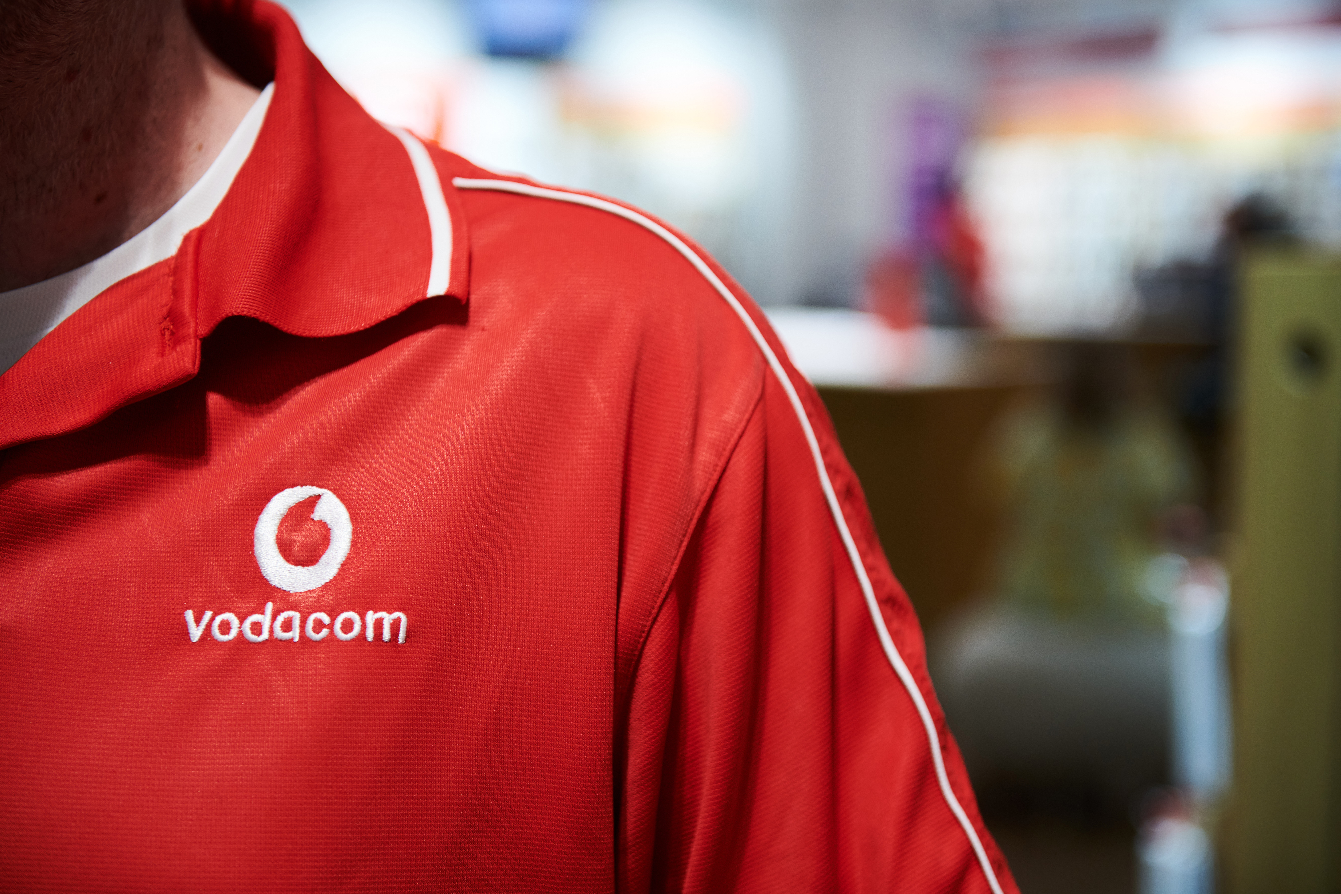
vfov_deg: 24.2
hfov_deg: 35.6
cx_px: 670
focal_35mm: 56
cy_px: 447
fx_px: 2086
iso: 800
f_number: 2.8
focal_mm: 56
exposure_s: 1/400
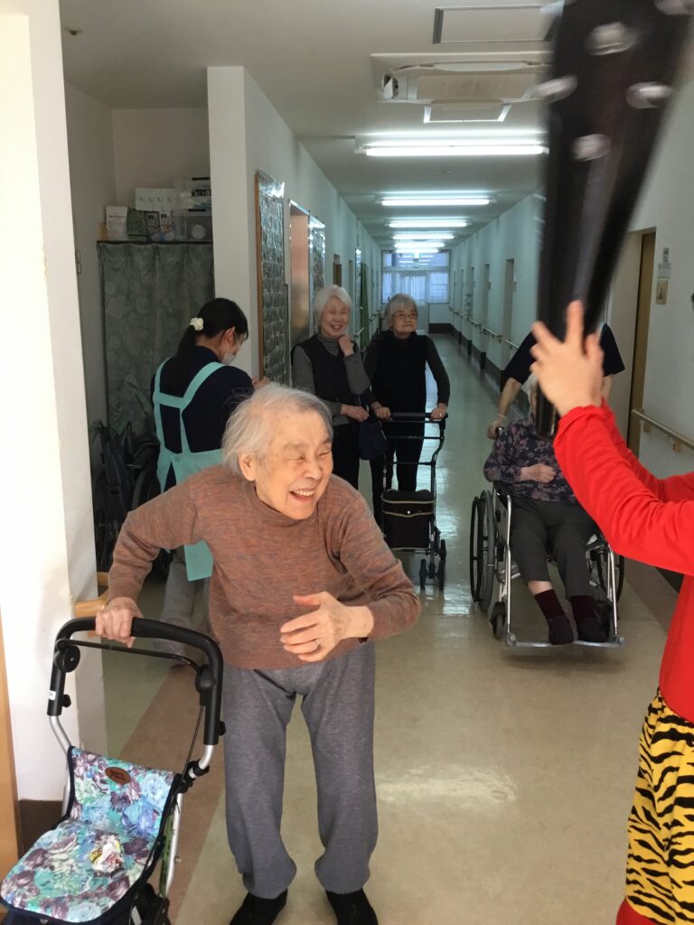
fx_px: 829
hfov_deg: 45.4
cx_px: 347
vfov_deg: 58.4
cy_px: 462
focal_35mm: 31
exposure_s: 1/30
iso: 40
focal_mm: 3.3
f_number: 2.4
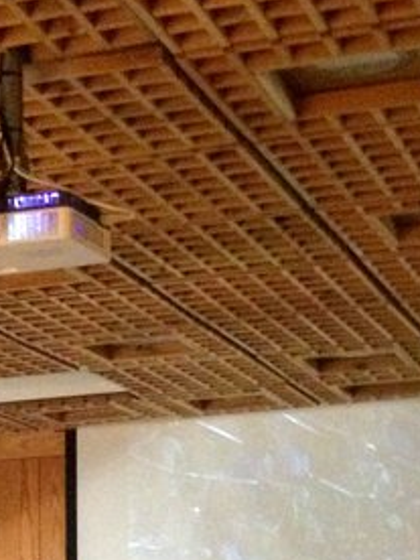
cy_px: 946
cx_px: -10
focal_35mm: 130
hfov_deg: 11.3
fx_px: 2103
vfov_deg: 13.8
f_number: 2.4
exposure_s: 1/15
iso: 400
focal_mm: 4.28
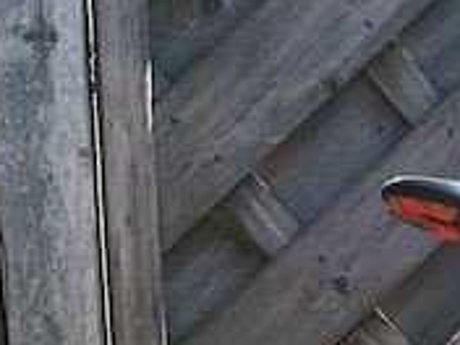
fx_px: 1754
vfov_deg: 10.3
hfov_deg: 13.1
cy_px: 719
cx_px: 904
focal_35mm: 132
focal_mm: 4.15
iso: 25
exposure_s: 1/247
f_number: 2.2
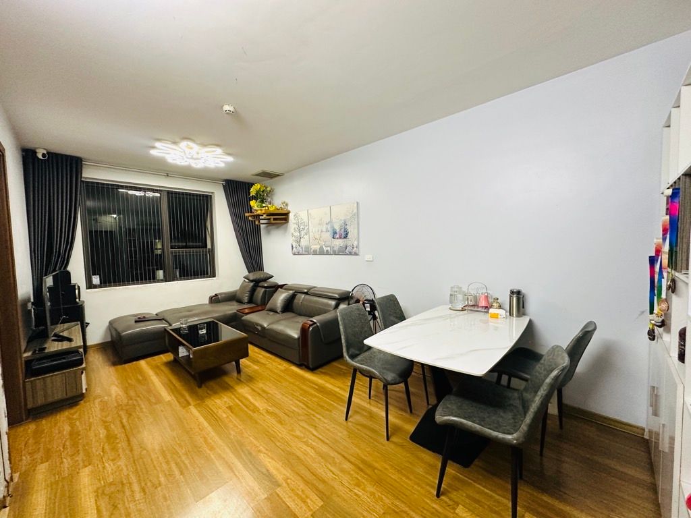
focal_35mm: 14
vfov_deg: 85.7
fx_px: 279
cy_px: 259
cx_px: 346
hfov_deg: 102.1
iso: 320
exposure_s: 1/100
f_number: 2.2
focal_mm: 2.22
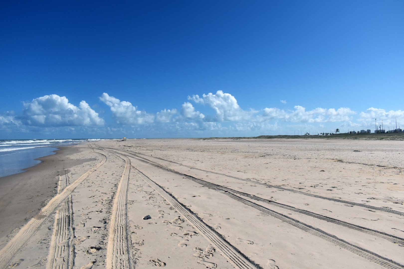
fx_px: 303
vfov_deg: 47.9
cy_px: 134
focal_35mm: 27
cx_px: 202
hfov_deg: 67.4
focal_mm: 18
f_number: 7.1
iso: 400
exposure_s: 1/2000
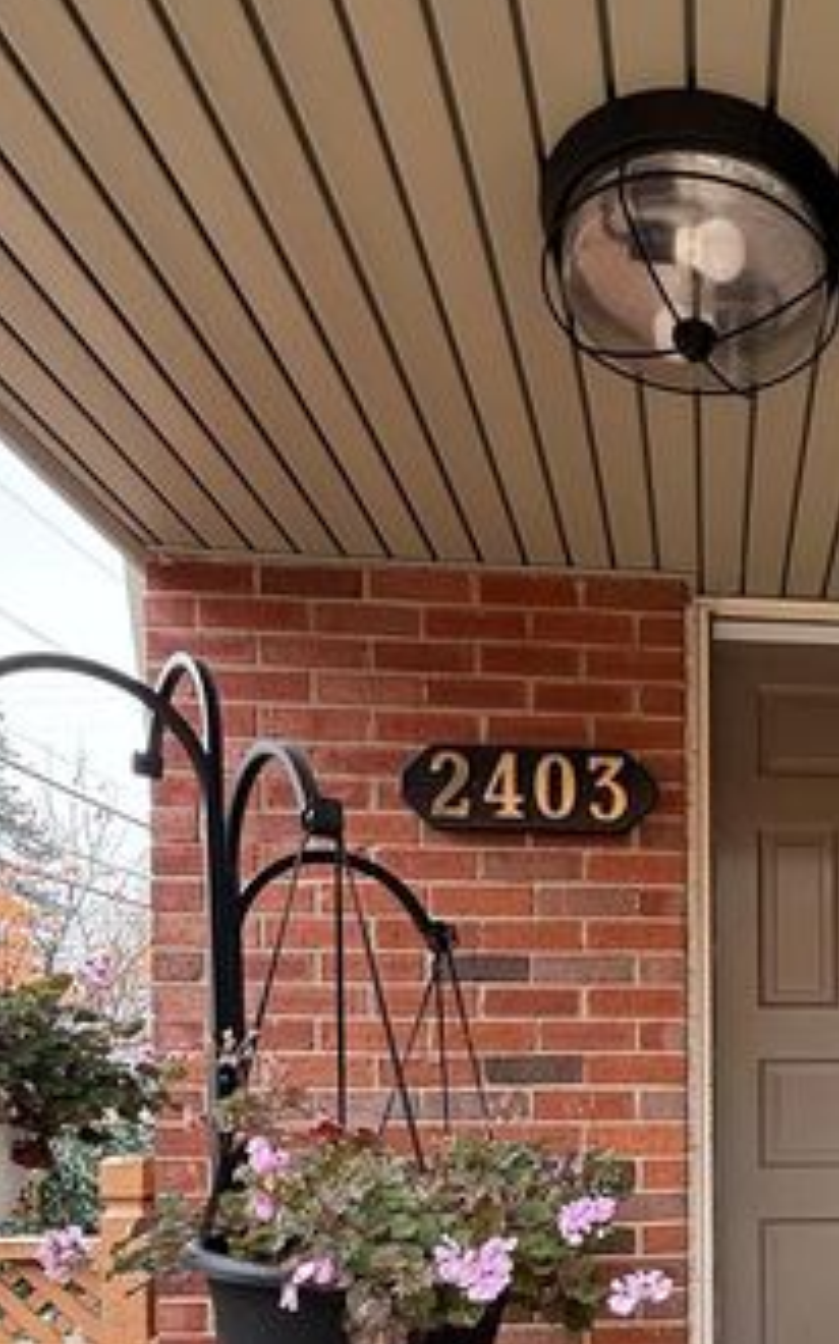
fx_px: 1099
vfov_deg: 56.8
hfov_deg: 37.8
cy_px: 1130
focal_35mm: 30
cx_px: 819
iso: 64
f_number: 2.2
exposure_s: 1/99
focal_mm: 2.22
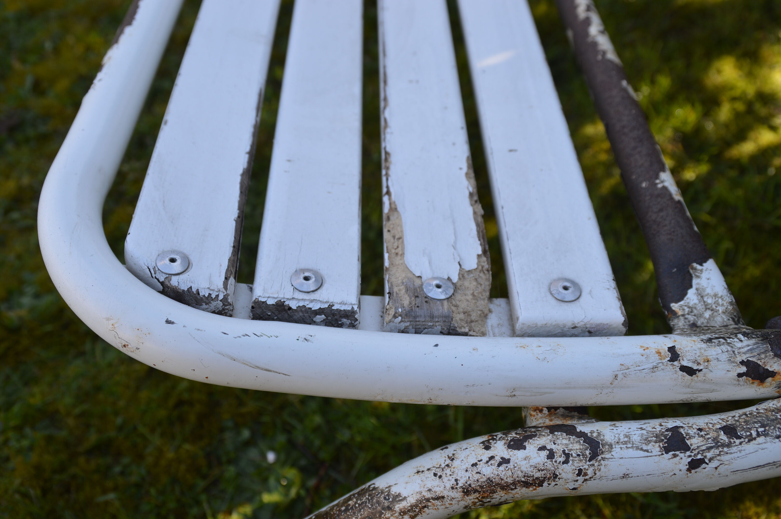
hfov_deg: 51.3
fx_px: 813
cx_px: 390
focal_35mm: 38
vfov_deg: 35.4
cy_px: 260
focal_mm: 25
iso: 100
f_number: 5.6
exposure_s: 1/125
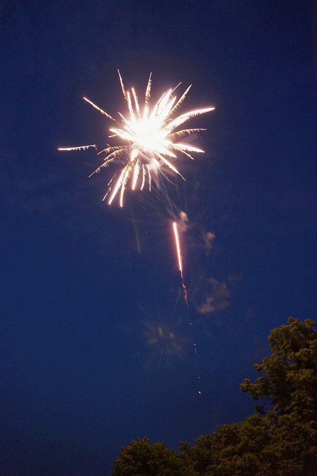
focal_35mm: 28
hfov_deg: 46.4
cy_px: 238
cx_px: 158
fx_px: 370
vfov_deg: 65.5
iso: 6400
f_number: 2.8
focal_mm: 28
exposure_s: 1/6
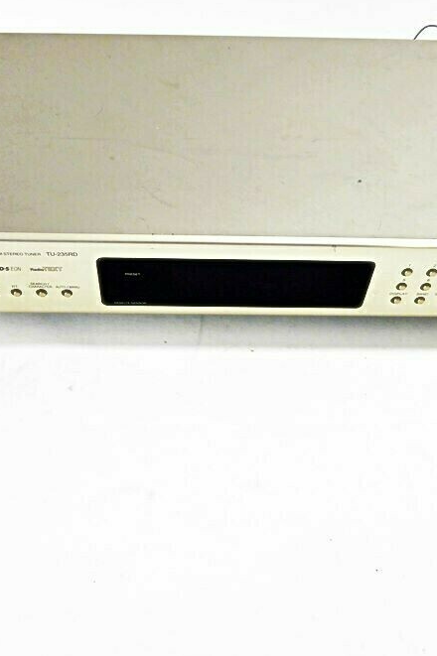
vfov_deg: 55.8
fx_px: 620
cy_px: 330
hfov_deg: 38.8
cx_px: 202
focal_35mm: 34
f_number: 3.3
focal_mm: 4.3
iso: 400
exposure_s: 1/50
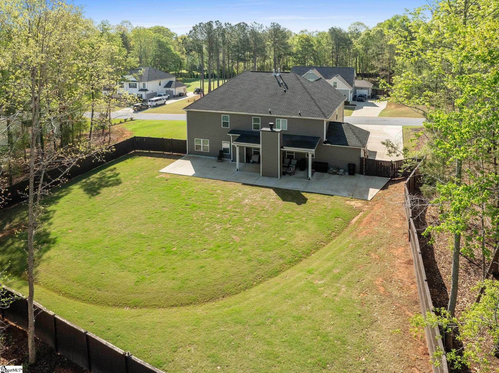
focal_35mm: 24
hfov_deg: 71.6
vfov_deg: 56.8
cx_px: 250
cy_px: 186
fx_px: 346
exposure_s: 1/50
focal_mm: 12.29
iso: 100
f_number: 4.5
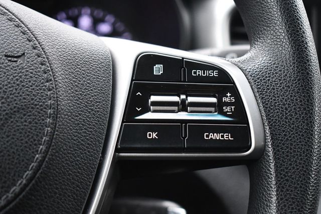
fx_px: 615
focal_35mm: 69
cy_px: 107
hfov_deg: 29.3
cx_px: 160
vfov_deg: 19.7
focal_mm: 46
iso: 3200
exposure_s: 1/125
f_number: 5.3
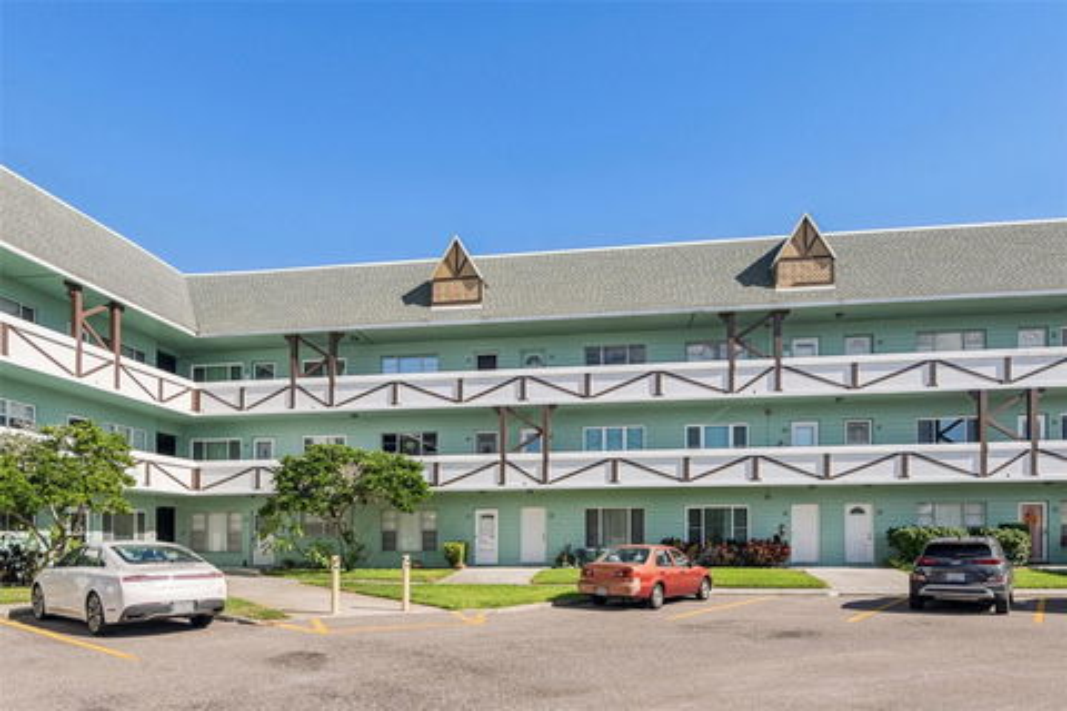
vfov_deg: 61.9
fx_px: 593
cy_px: 356
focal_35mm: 20
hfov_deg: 84.0
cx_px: 534
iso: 400
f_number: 8
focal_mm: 20
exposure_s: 1/1250
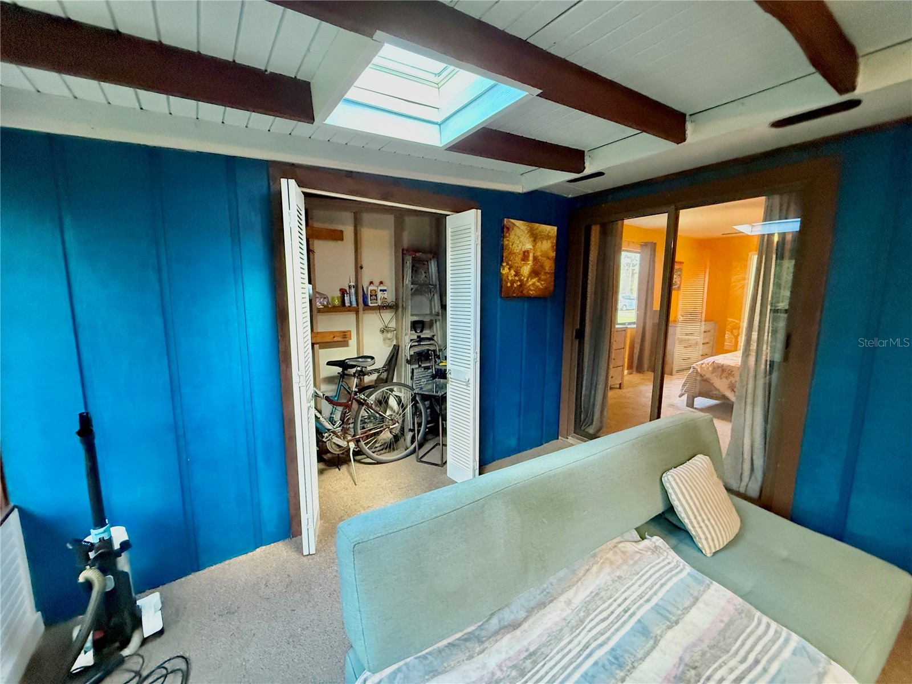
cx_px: 456
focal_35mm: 14
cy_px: 342
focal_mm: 2.22
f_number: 2.2
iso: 1000
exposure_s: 1/60
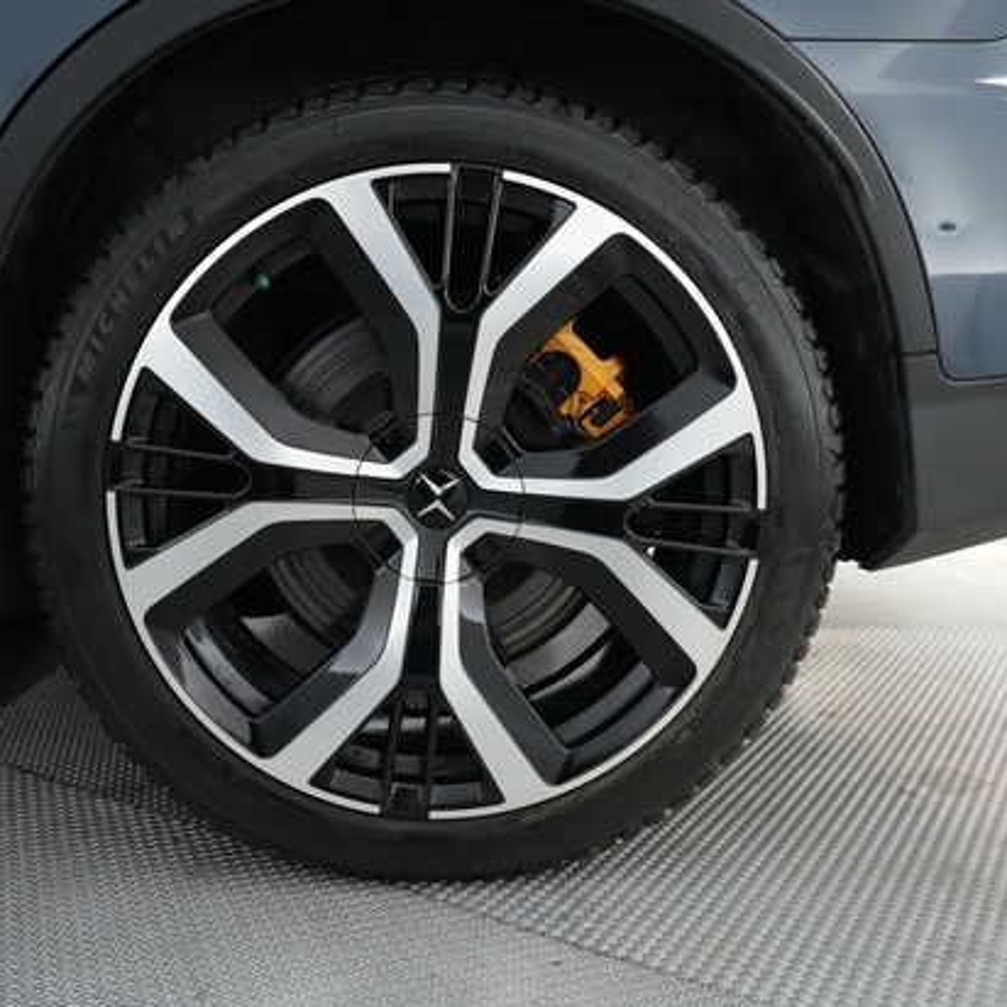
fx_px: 1086
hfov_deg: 49.6
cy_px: 501
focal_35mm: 33
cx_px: 428
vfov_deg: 49.7
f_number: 2.8
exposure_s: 1/400
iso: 6400
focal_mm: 25
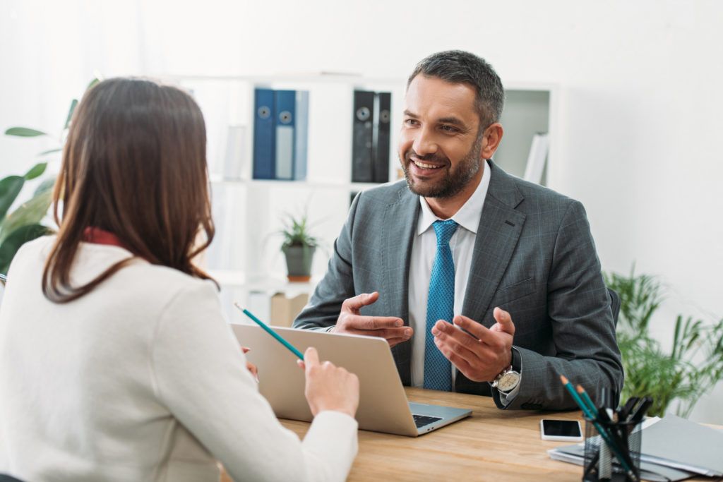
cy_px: 241
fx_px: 1406
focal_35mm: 70
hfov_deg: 28.8
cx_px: 362
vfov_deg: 19.5
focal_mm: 70
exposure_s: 1/200
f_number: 3.2
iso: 80
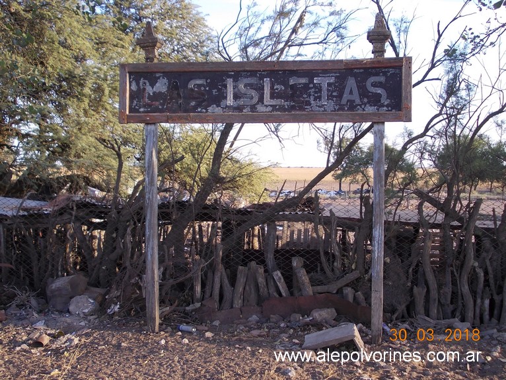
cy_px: 190
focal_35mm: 43
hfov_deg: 43.9
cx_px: 253
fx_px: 628
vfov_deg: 33.6
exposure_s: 1/125
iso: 80
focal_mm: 6.1
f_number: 3.3
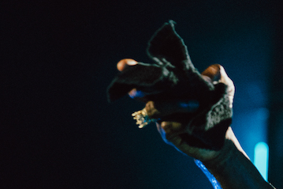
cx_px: 382
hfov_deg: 8.7
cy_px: 210
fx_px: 1839
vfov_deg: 5.8
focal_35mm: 234
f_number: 3.5
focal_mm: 70
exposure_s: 1/400
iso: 2500
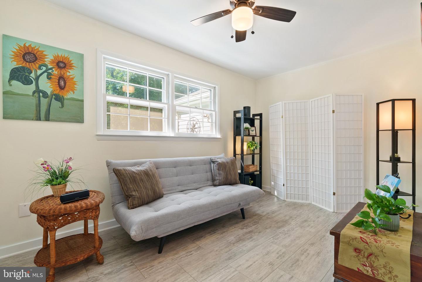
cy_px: 141
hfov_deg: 96.7
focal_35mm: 16
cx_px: 211
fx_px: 188
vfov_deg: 73.8
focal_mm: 16
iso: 640
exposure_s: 1/6
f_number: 8
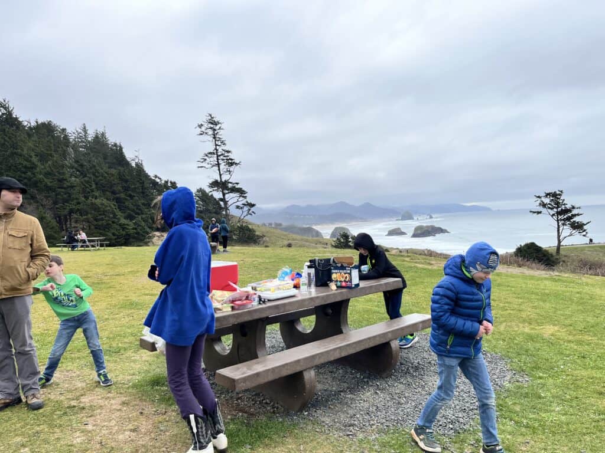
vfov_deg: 53.1
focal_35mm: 26
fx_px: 454
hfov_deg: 67.3
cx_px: 302
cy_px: 226
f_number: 1.6
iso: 50
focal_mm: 5.1
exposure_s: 1/4149
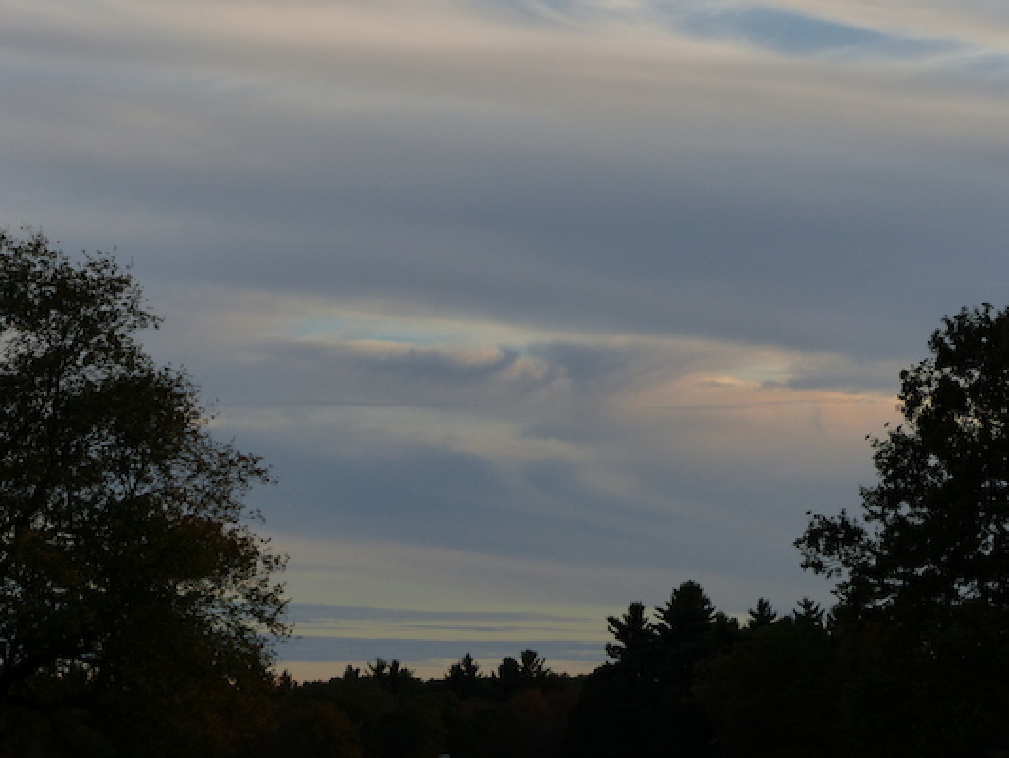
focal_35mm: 138
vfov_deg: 10.8
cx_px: 504
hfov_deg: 14.3
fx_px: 4023
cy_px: 379
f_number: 4
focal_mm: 24.8
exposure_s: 1/400
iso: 160
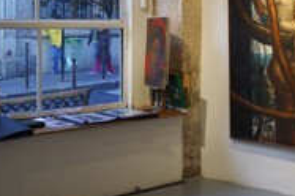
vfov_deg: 20.7
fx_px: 525
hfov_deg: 31.1
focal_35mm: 64
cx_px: 94
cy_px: 24
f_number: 4
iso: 100
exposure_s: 1/10
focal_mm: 19
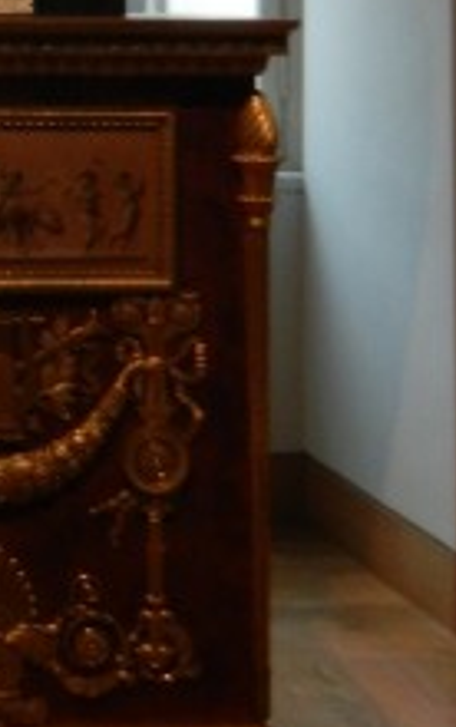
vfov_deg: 17.9
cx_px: -126
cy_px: -122
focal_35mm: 111
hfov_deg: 11.5
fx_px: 2201
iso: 400
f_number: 3.5
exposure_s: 1/27.5
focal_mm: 5.4
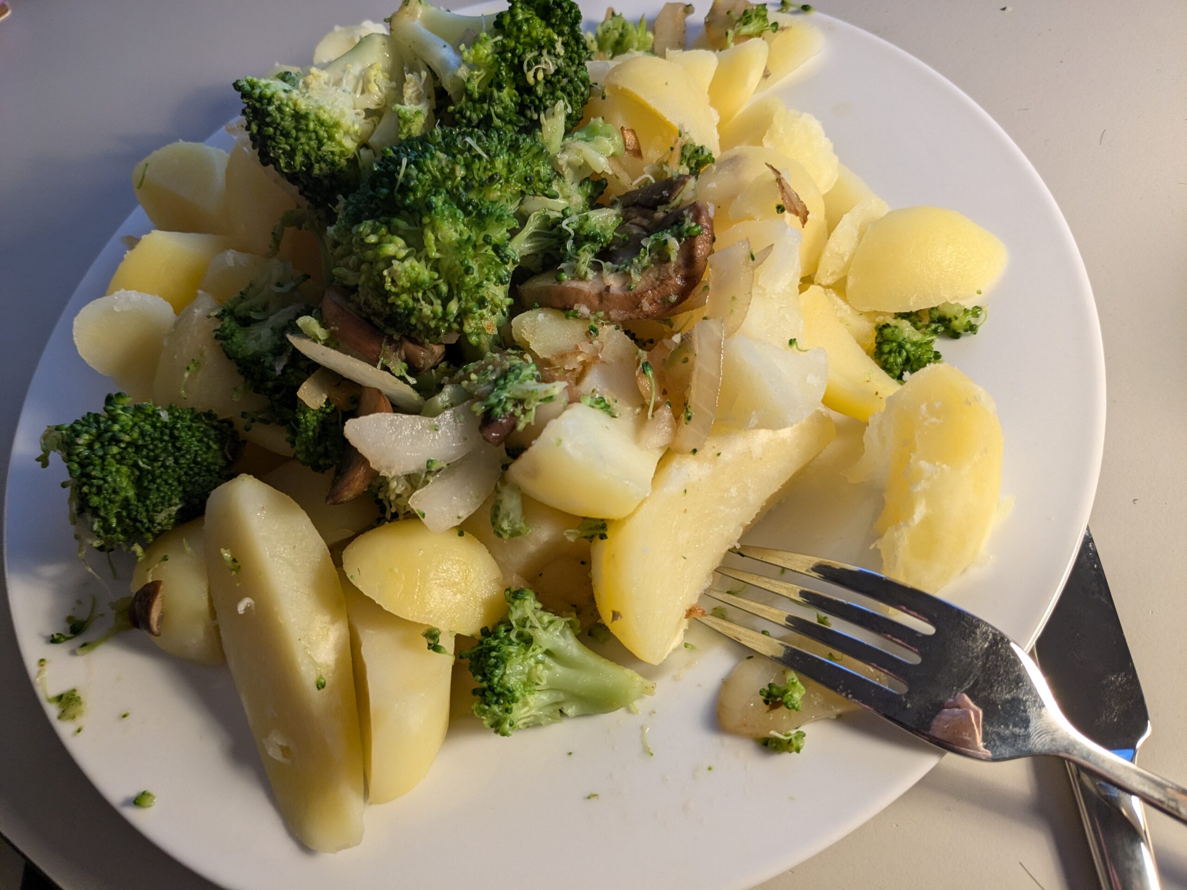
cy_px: 445
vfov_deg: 51.4
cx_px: 594
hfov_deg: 65.3
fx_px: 926
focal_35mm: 27
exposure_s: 1/25
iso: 71
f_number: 1.73
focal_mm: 4.38
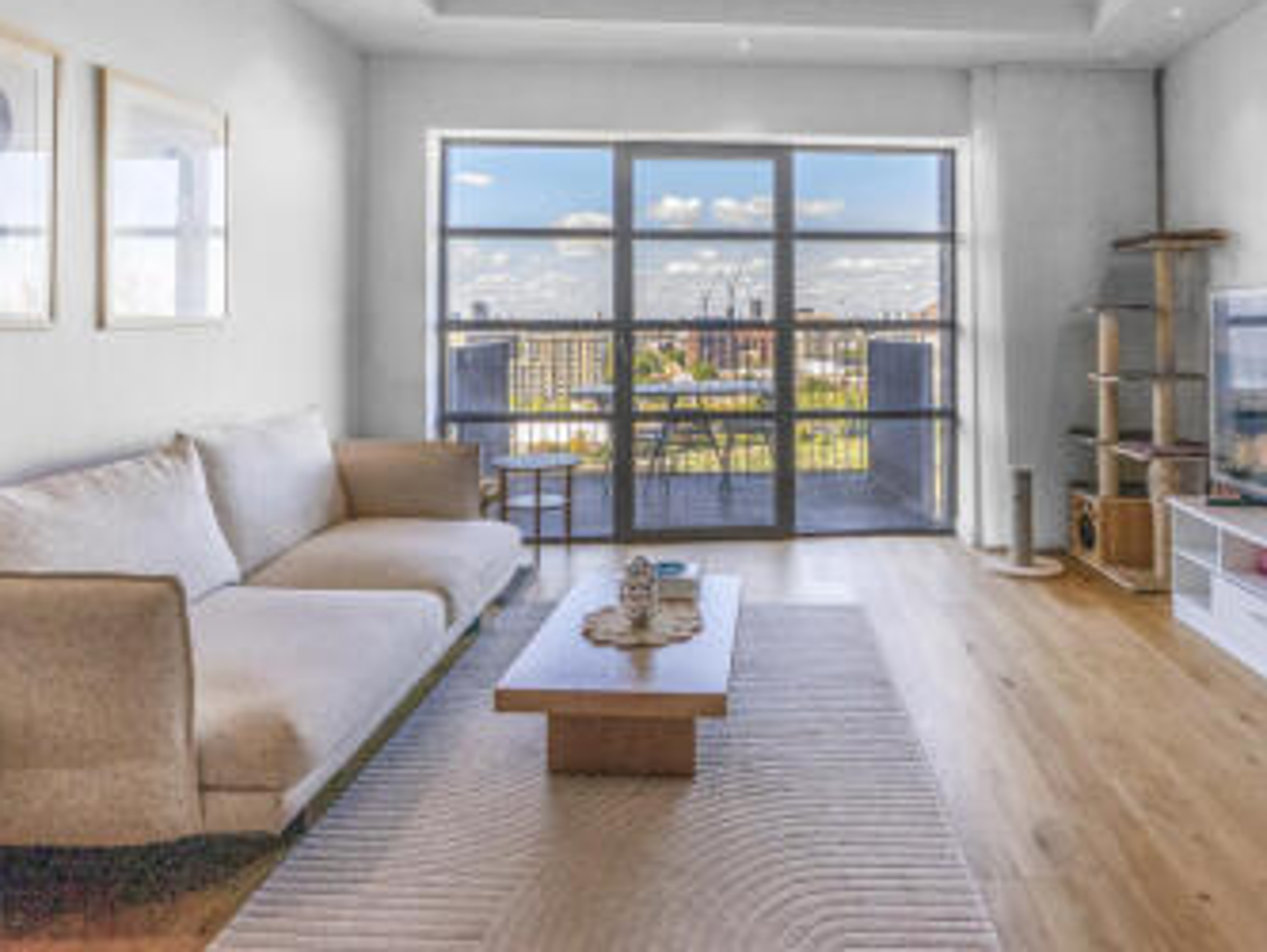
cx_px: 685
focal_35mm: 22
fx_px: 806
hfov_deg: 76.2
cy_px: 367
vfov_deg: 60.4
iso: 1000
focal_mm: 16
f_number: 8
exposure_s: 1/250
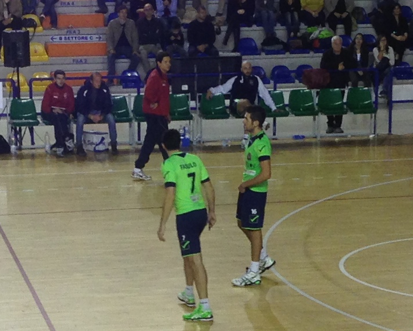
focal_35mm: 148
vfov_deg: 10.3
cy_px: 395
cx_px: 204
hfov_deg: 13.0
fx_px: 1809
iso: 64
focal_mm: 4.12
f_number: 2.4
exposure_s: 1/60
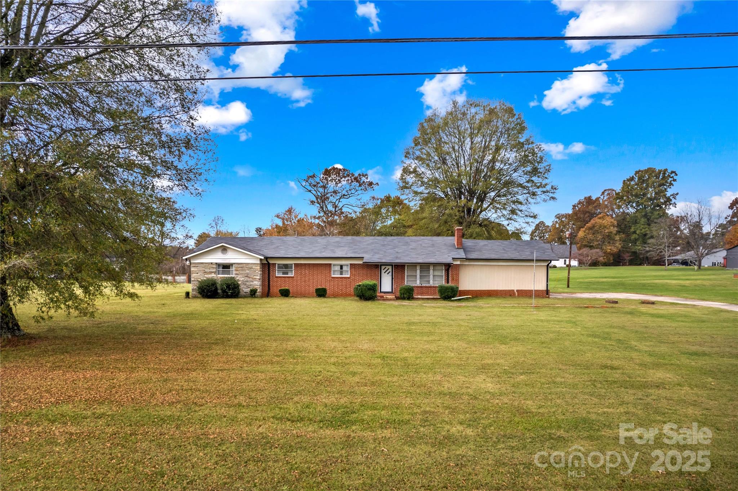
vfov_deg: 57.2
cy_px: 246
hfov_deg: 78.6
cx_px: 369
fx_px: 451
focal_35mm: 22
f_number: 2.8
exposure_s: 1/400
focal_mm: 8.38
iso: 100
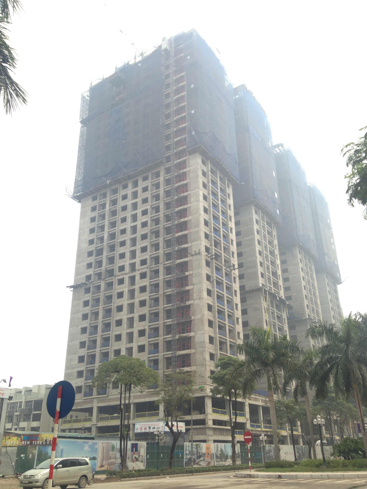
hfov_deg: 42.9
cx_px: 184
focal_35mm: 33
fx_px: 466
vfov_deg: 55.4
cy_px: 244
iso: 50
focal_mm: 4.12
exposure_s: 1/874
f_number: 2.4
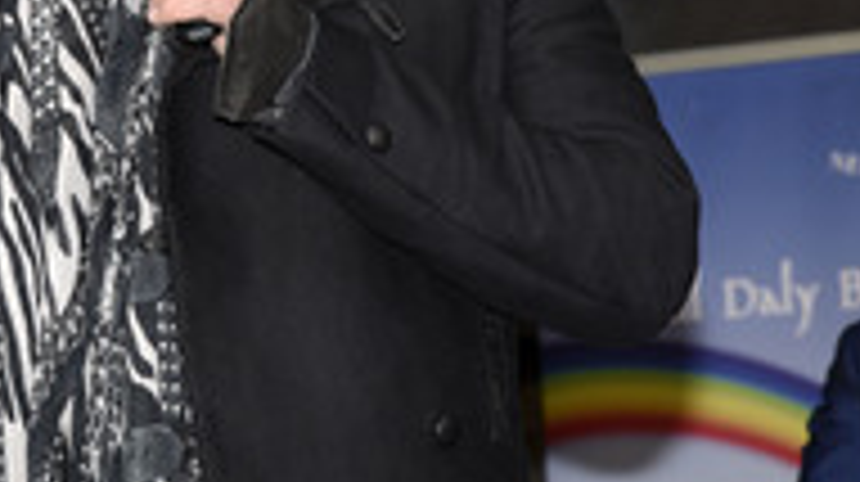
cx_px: 160
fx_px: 6766
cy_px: -68
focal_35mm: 297
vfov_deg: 4.1
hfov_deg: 7.3
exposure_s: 1/160
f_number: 8
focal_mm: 120
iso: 640
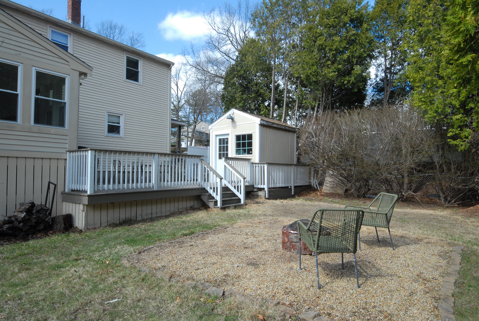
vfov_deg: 56.3
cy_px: 160
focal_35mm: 22
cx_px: 240
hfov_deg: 77.3
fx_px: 300
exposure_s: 1/100
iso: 640
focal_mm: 15
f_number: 18
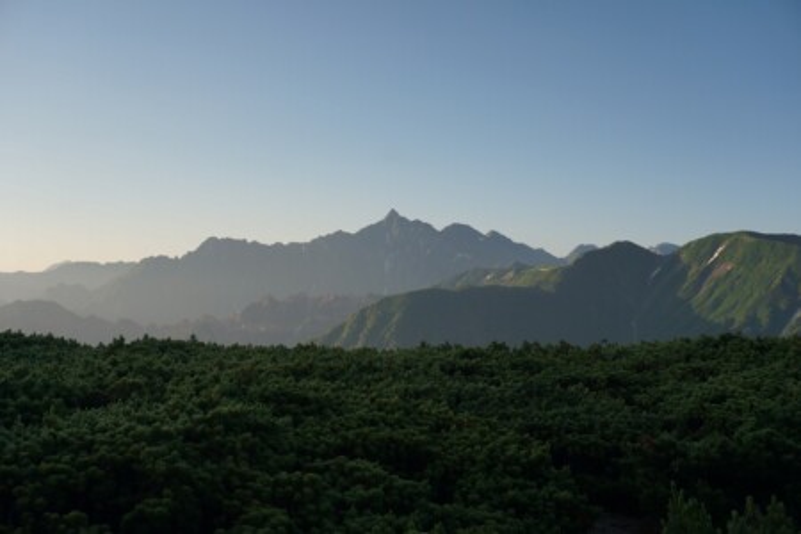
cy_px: 267
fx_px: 934
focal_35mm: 42
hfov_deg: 46.4
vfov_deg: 31.9
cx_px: 400
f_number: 7.1
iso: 100
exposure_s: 1/100
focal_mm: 28
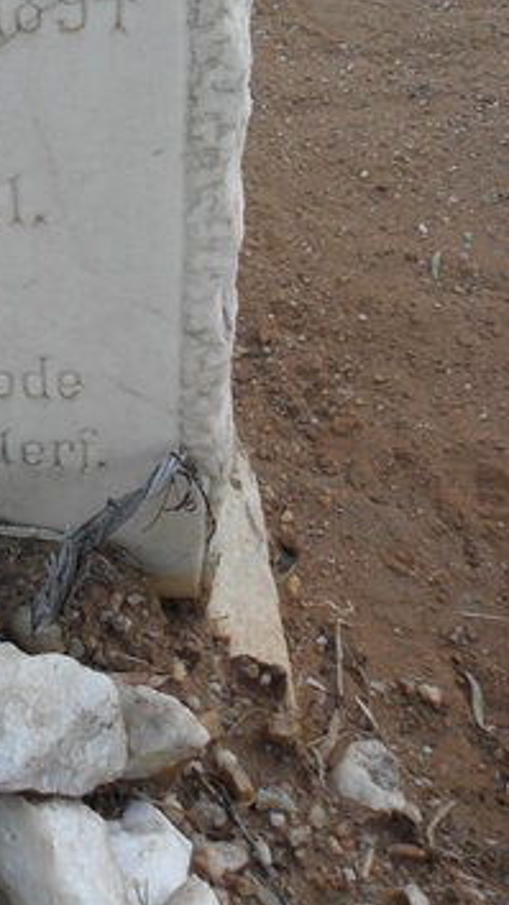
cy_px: 31
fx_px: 1536
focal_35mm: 64
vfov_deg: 30.8
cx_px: -253
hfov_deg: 17.0
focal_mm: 4.6
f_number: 2.8
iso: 80
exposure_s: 1/30
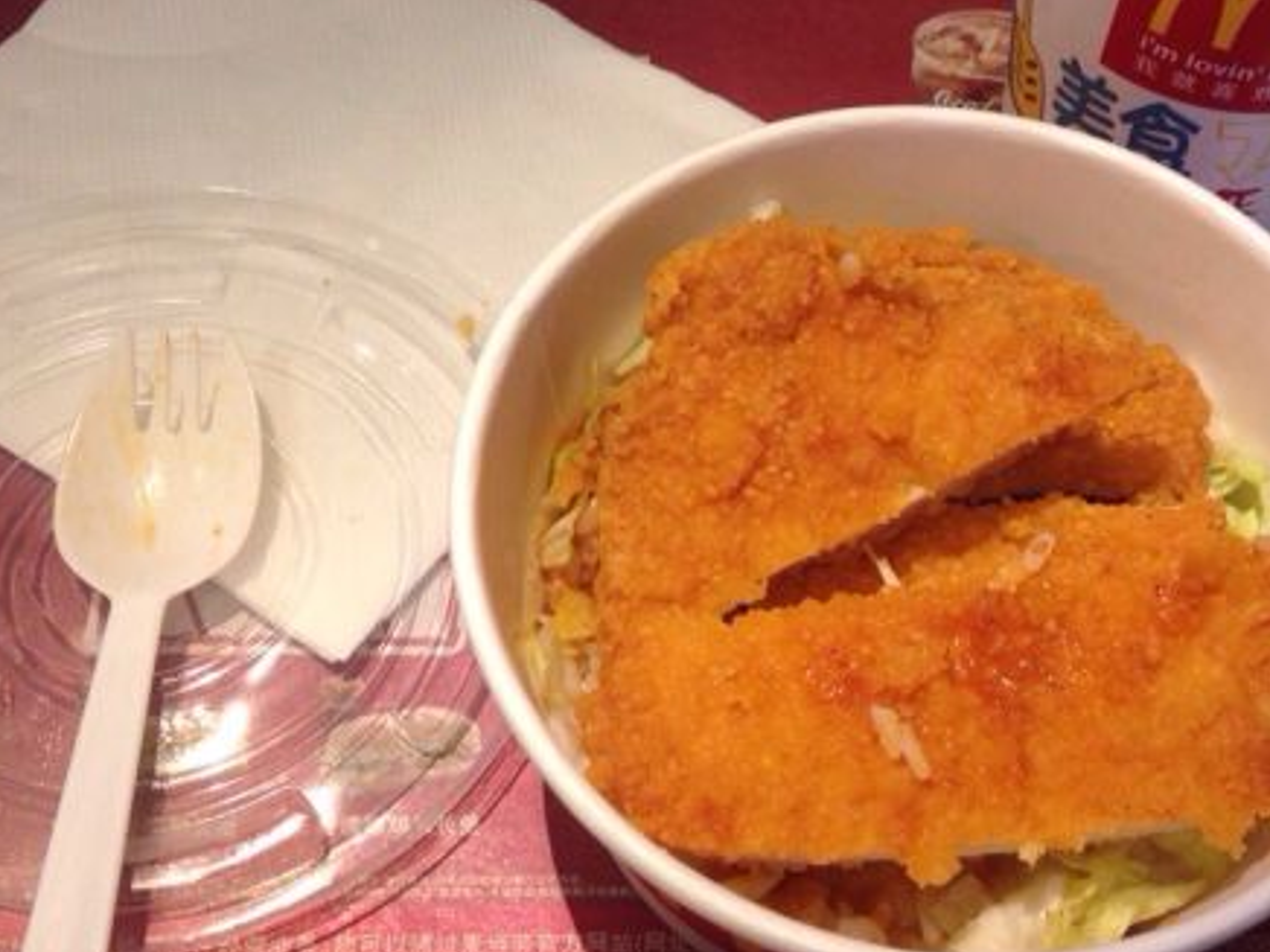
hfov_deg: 36.1
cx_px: 754
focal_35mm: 53
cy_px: 432
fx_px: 1944
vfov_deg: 27.5
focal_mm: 4.12
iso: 125
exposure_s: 1/20
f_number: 2.4
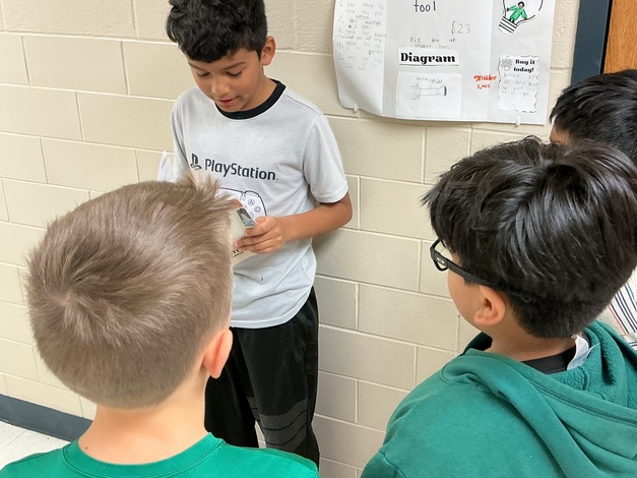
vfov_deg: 38.5
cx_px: 383
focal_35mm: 37
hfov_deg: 49.8
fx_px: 681
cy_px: 195
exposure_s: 1/60
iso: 100
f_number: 1.8
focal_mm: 3
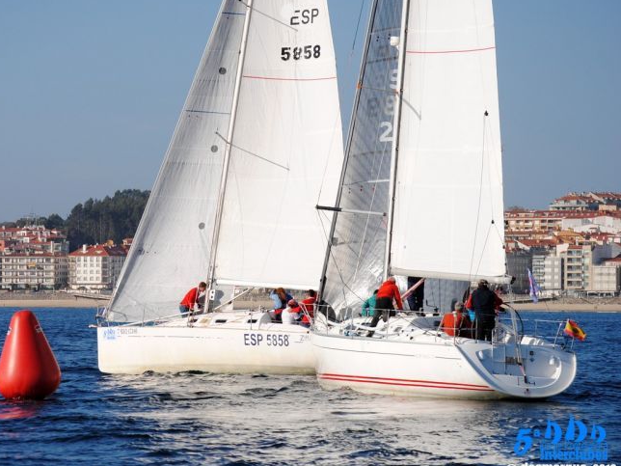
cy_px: 224
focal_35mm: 176
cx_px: 236
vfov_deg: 8.4
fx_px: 3157
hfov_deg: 11.2
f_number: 6.3
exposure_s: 1/640
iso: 100
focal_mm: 98
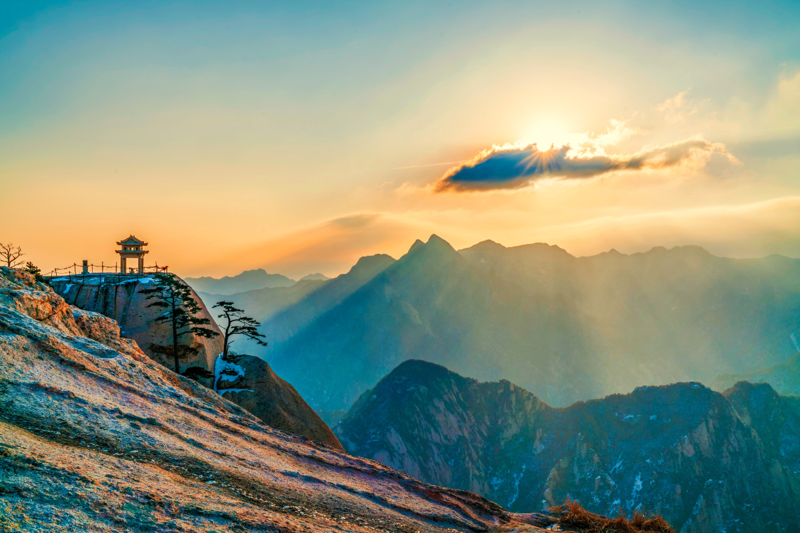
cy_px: 266
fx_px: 778
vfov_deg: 37.9
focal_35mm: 35
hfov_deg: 54.4
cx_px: 400
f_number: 16
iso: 100
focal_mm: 35
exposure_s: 1/160
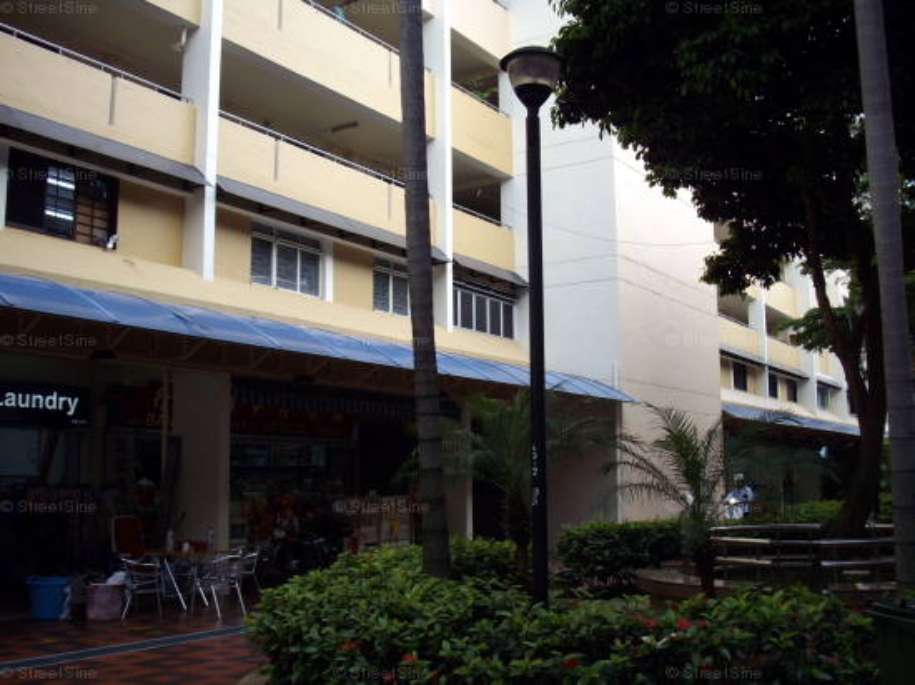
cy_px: 342
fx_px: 978
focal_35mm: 37
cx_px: 458
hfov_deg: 50.2
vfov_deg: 38.6
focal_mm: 6.2
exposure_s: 1/100
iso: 80
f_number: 2.8
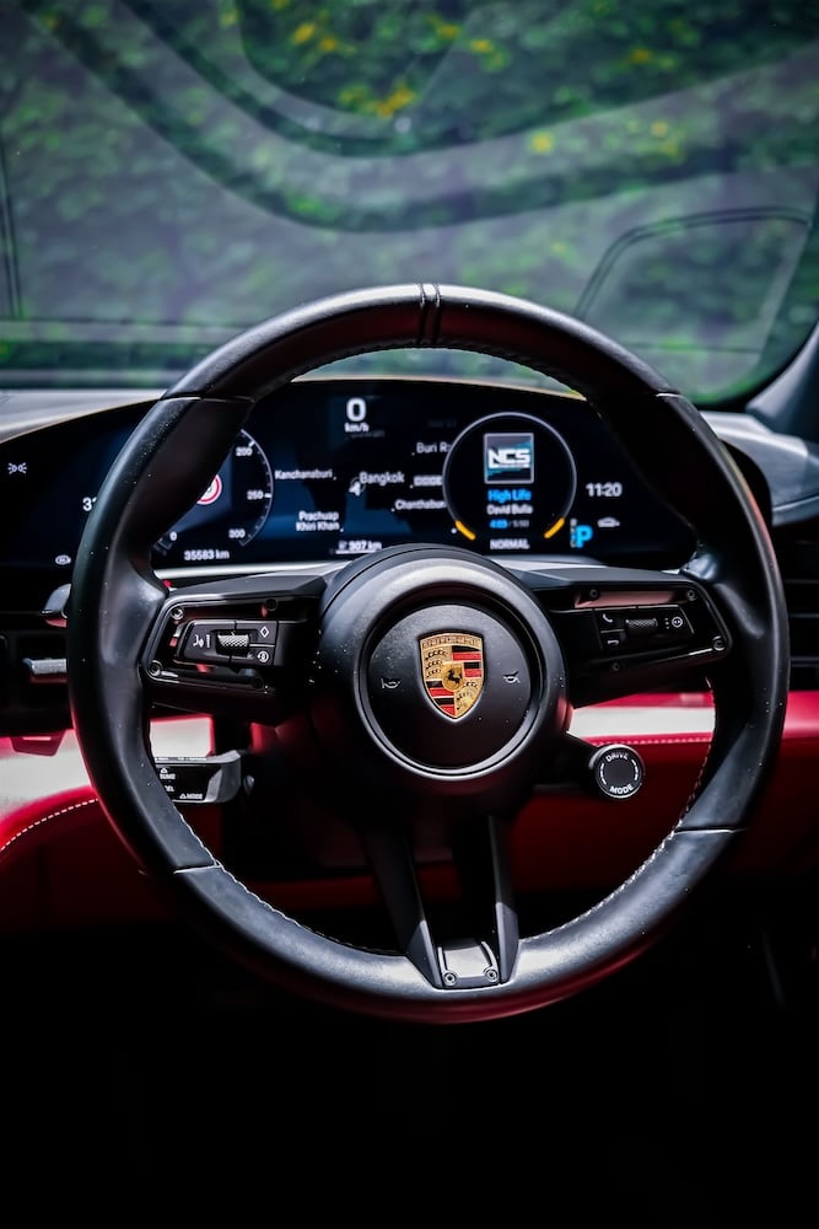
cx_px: 410
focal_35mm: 47
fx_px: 1603
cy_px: 614
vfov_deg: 41.9
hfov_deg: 28.7
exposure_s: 1/125
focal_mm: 31.5
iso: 400
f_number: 3.6
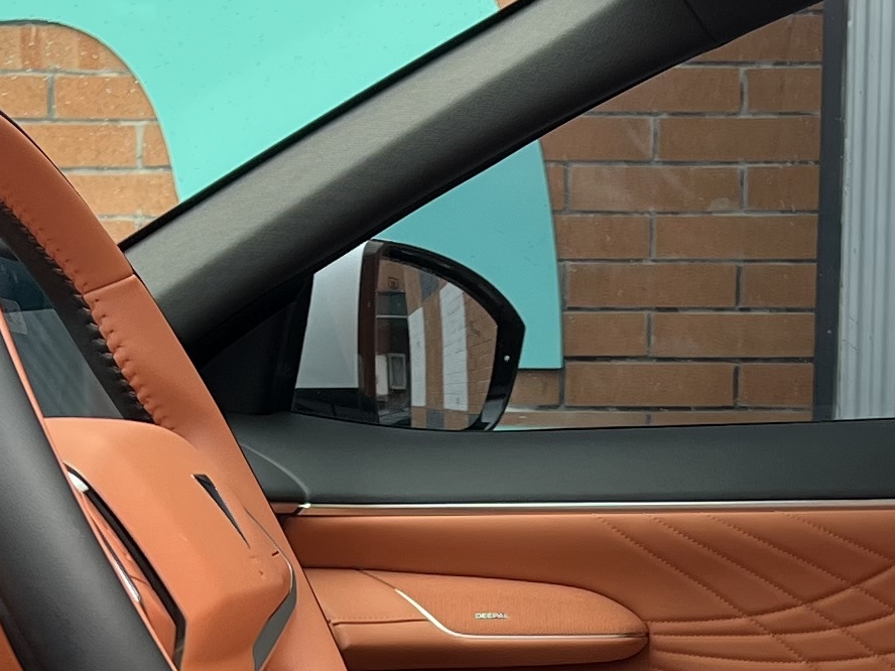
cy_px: 887
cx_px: 609
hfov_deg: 16.6
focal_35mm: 118
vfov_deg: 12.2
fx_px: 3051
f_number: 1.5
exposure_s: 1/376
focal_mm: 5.7
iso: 50
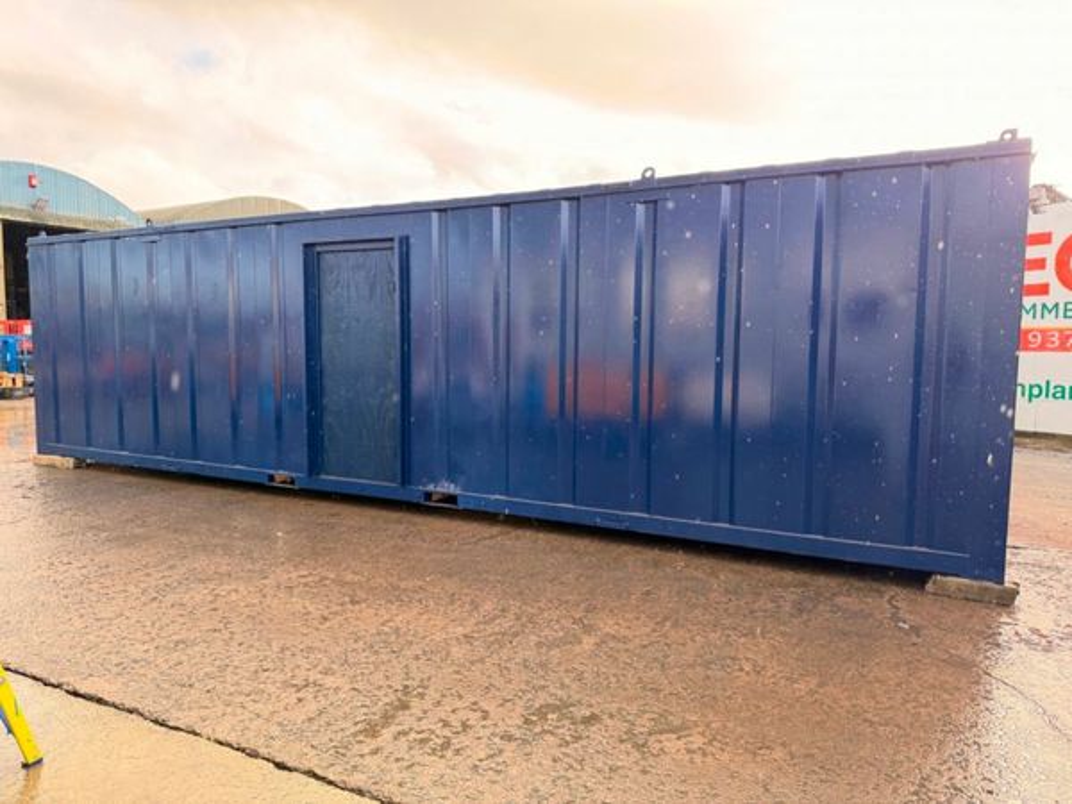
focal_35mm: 24
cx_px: 536
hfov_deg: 71.6
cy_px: 402
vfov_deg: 56.8
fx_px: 743
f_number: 1.78
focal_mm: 6.76
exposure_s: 1/178
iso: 80
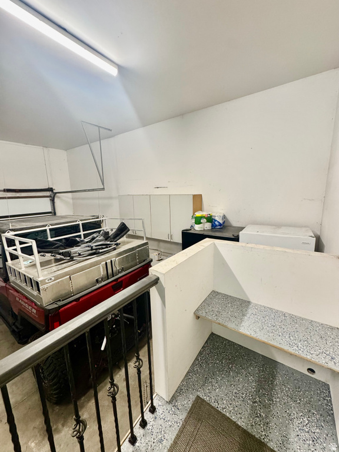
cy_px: 226
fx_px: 183
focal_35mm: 14
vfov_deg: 102.1
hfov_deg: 85.7
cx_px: 170
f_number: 2.2
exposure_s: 1/64
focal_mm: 2.22
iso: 320
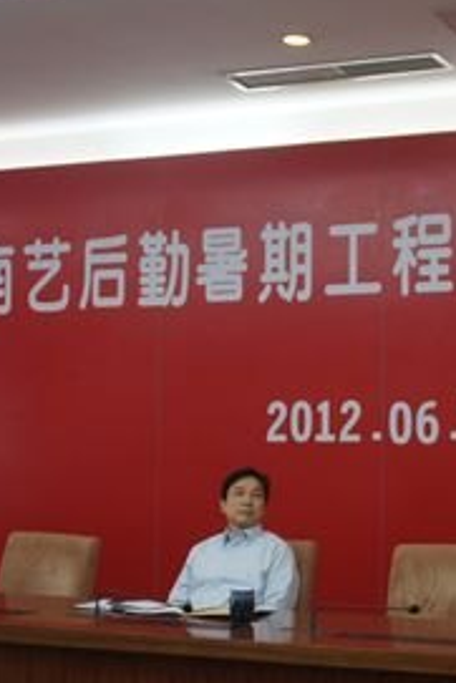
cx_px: 378
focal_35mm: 73
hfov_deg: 18.5
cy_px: 446
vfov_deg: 27.5
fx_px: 1385
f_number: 3.5
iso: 400
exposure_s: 1/40
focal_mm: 22
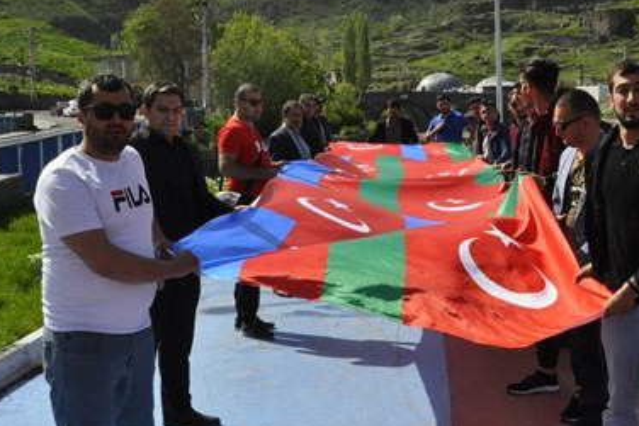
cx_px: 364
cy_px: 177
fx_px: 1012
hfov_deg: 35.0
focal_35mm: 57
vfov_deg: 23.8
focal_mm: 22
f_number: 14
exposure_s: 1/800
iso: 800
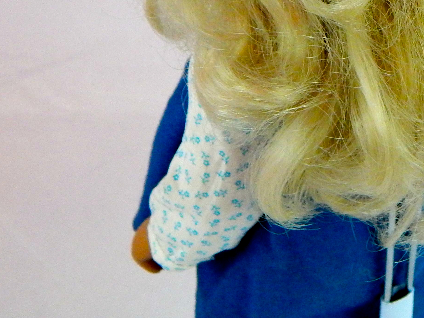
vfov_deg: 16.3
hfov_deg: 21.6
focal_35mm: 88
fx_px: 1078
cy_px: -39
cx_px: 398
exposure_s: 1/80
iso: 400
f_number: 3.3
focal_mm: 6.1
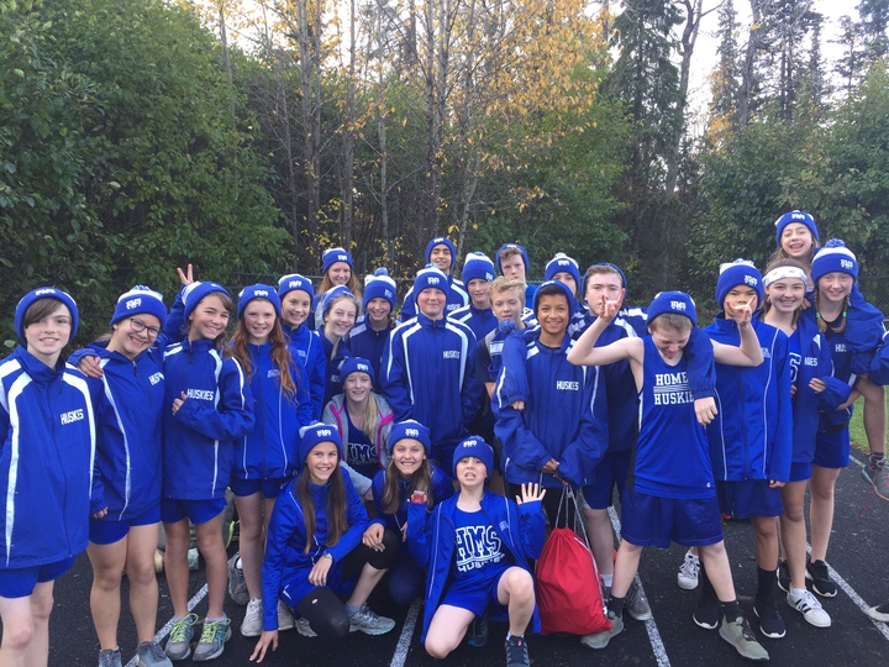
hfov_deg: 61.7
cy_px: 334
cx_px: 444
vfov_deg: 48.2
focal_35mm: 29
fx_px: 745
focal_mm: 4.15
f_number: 2.2
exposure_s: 1/120
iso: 32
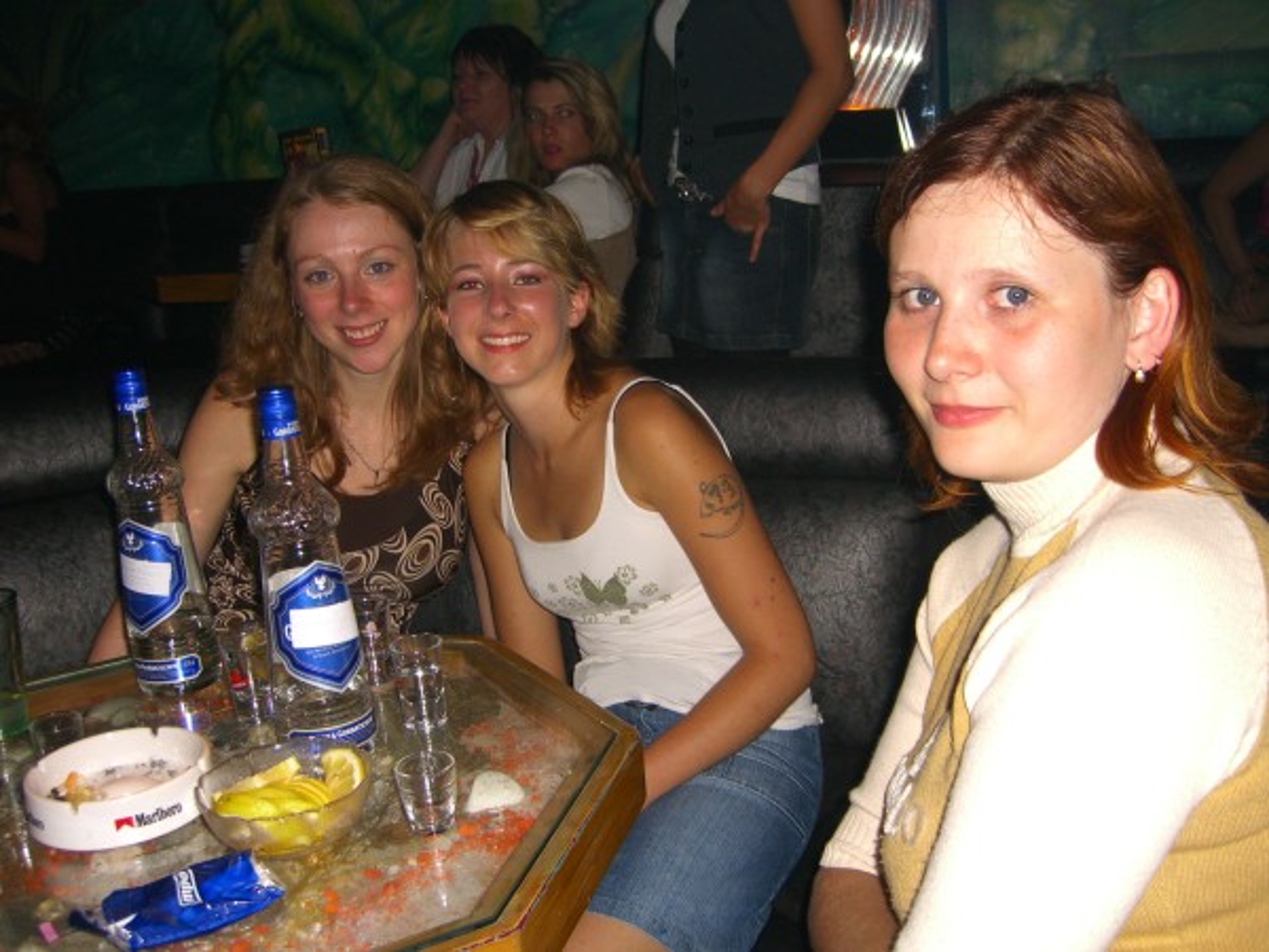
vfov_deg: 37.7
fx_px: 1393
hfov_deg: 49.0
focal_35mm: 38
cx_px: 634
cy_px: 476
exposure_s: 1/60
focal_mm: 7.9
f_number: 2.8
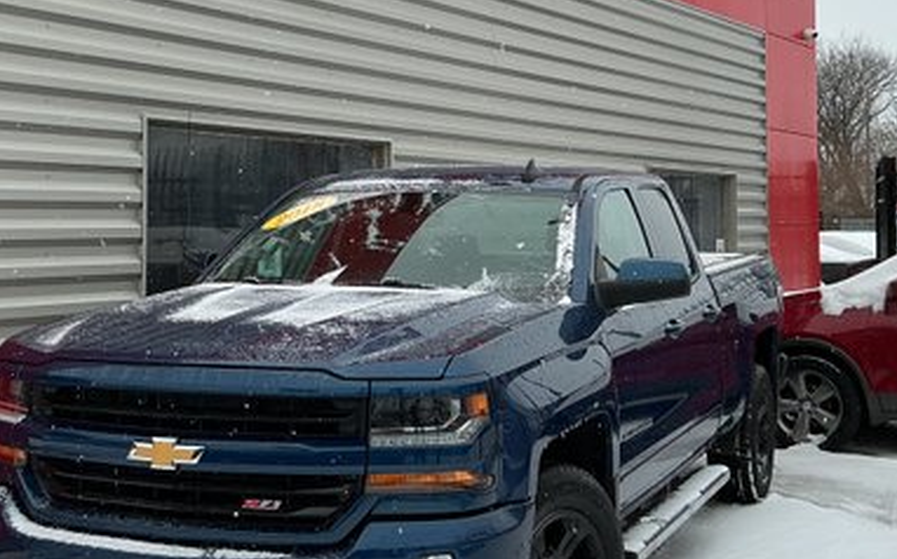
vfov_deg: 22.2
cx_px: 465
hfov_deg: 35.1
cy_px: 169
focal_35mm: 58
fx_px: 1417
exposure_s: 1/650
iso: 25
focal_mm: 3
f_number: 1.8
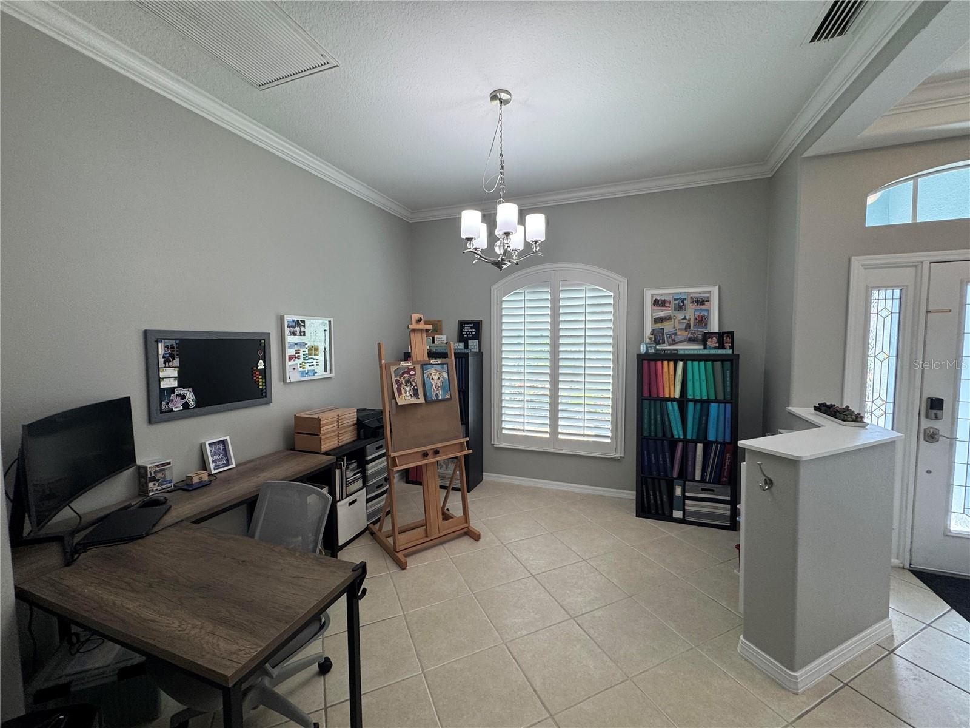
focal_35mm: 14
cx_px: 485
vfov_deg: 85.7
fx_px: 392
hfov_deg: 102.1
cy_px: 364
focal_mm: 2.22
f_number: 2.2
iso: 100
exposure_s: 1/120
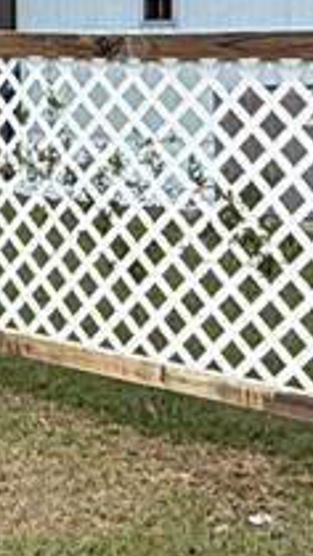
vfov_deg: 18.3
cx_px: -515
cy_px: 101
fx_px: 1713
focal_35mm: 116
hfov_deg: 9.1
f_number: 2.2
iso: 50
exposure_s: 1/1368
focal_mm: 2.22
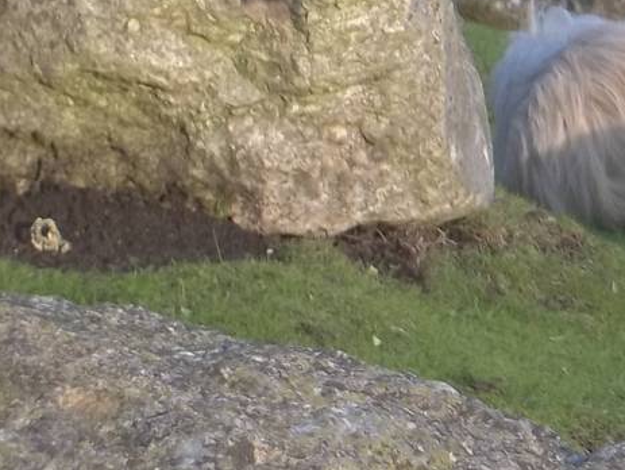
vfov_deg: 3.7
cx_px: 1079
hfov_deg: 4.8
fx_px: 7300
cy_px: -262
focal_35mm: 404
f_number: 5.1
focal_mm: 21
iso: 80
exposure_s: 1/80
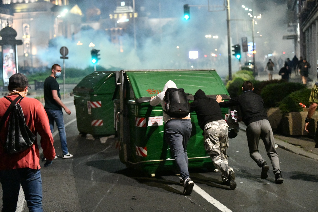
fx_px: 618
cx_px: 159
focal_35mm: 70
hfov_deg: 28.8
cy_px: 106
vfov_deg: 19.5
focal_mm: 70
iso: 16000
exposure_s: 1/250
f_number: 2.8
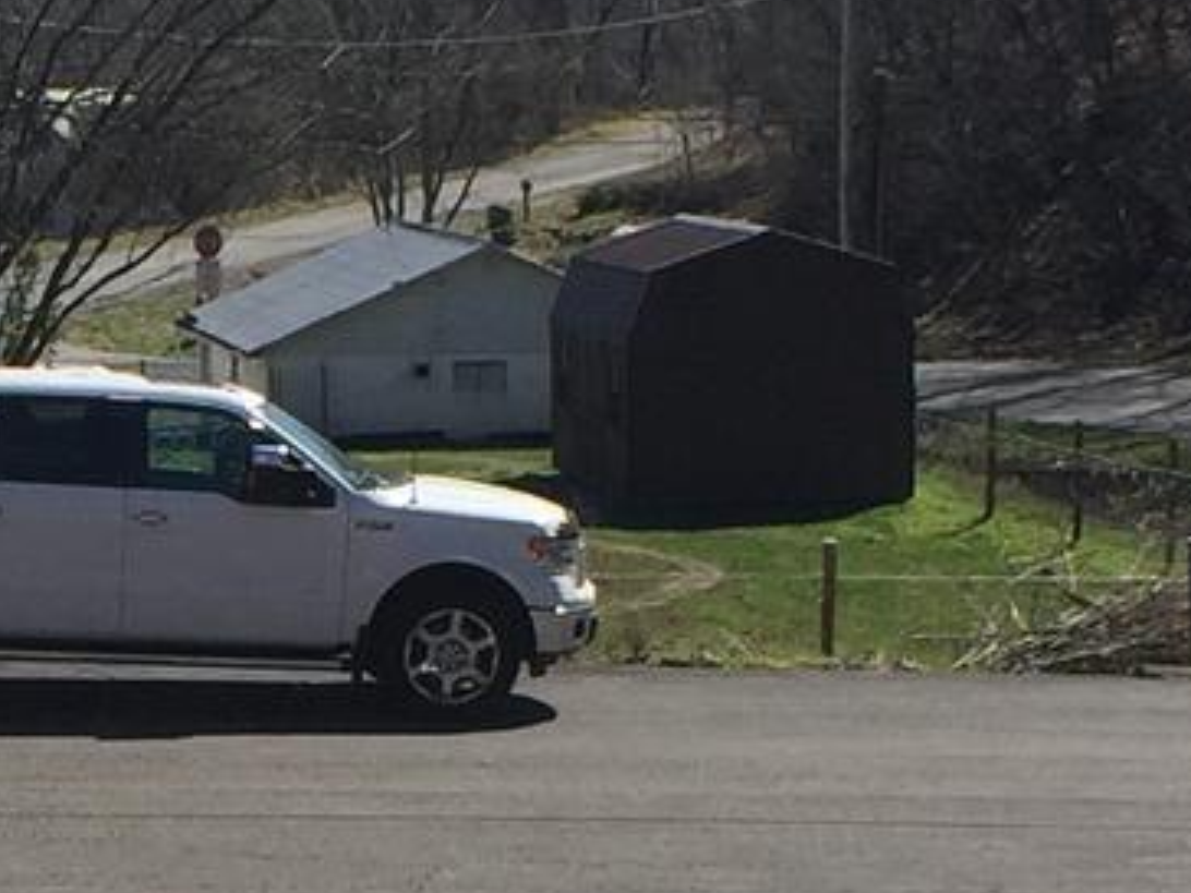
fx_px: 5608
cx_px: 141
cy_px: 733
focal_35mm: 163
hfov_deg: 12.0
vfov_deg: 9.1
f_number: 2.2
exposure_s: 1/1883
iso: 32
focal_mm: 4.15
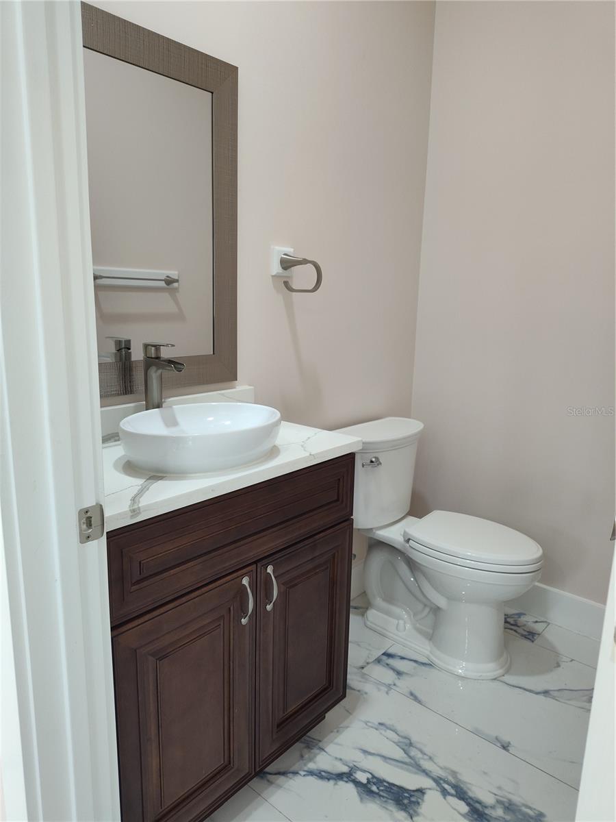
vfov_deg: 73.9
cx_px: 308
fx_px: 546
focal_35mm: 23
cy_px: 411
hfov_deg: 58.9
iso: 1013
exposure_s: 1/120
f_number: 1.8
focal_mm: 5.56
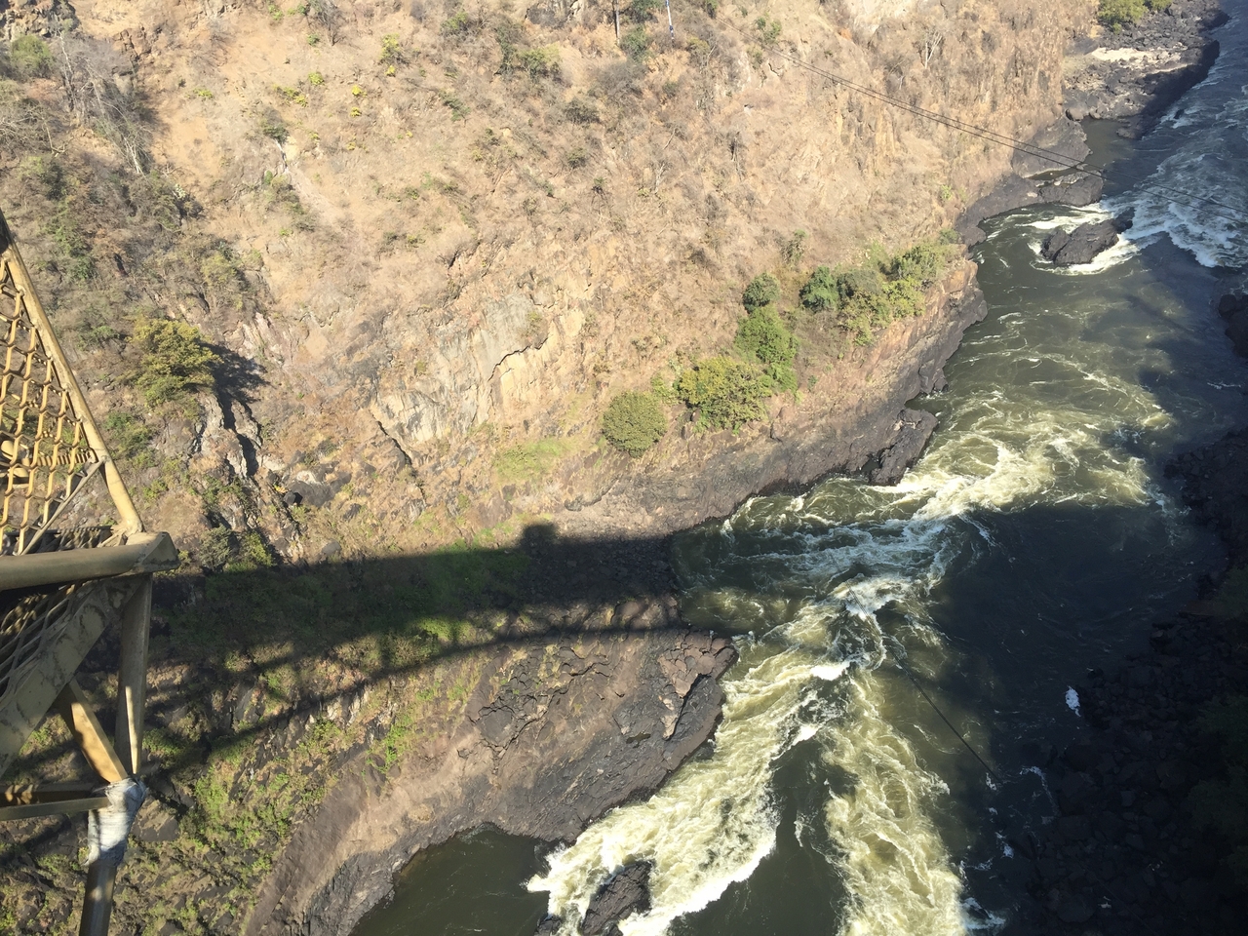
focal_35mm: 29
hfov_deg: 61.7
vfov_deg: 48.2
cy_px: 468
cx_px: 624
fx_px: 1046
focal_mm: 4.15
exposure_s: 1/775
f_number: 2.2
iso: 32
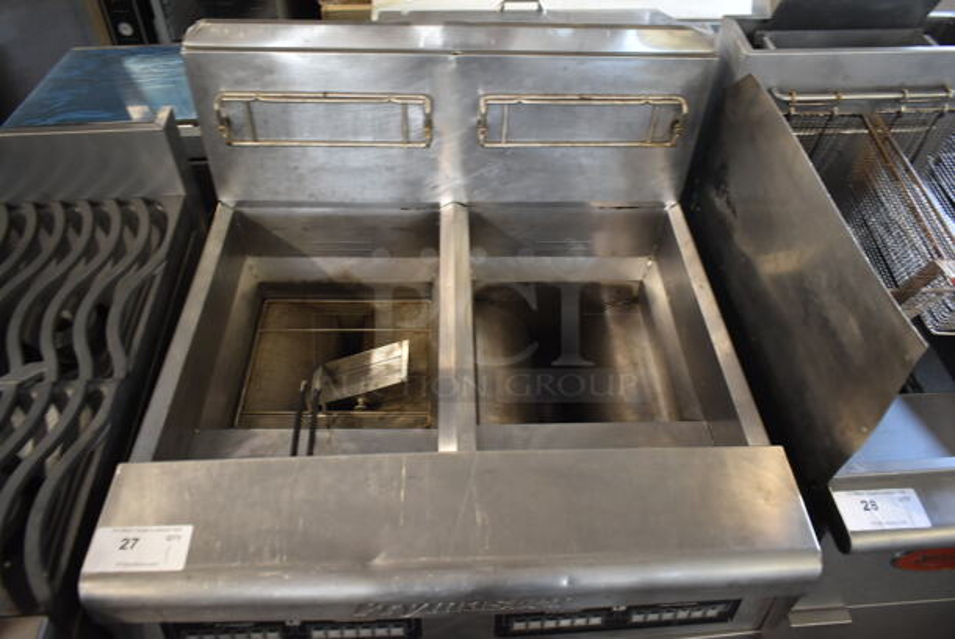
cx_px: 478
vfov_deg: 48.0
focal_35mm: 27
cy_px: 320
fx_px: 717
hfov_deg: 67.3
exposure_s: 1/30
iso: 900
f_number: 3.5
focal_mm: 18
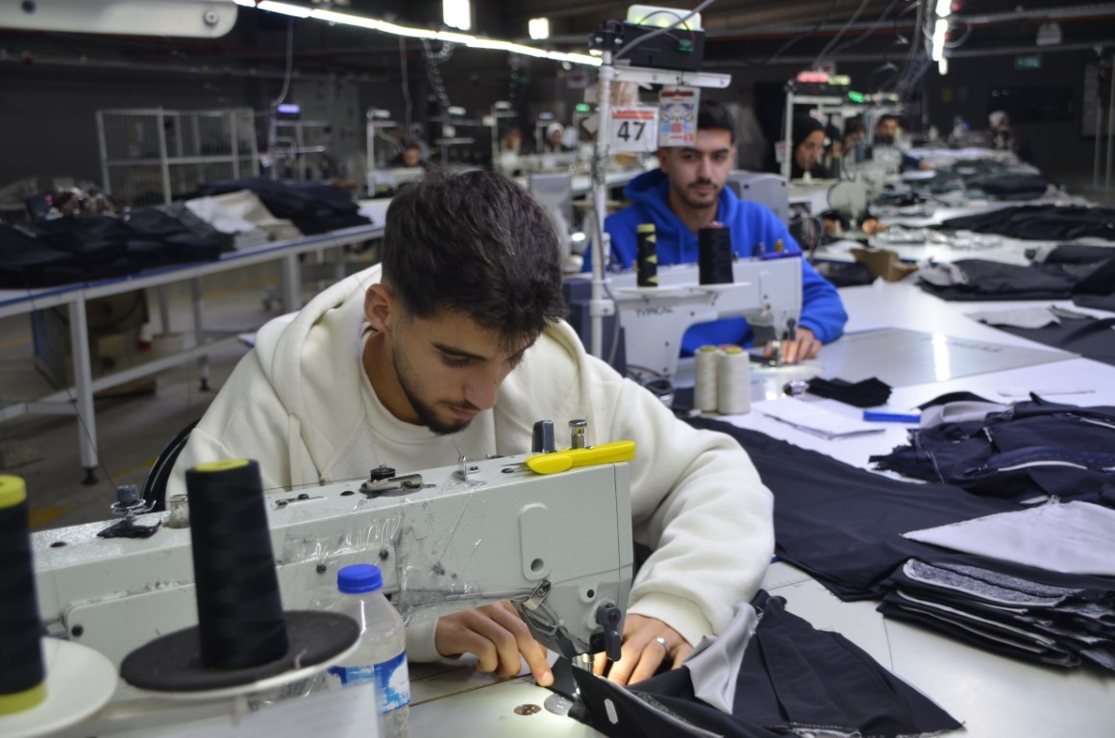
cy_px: 369
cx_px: 558
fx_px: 1344
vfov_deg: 30.7
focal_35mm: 44
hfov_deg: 45.0
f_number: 4
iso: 400
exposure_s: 1/60
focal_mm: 29
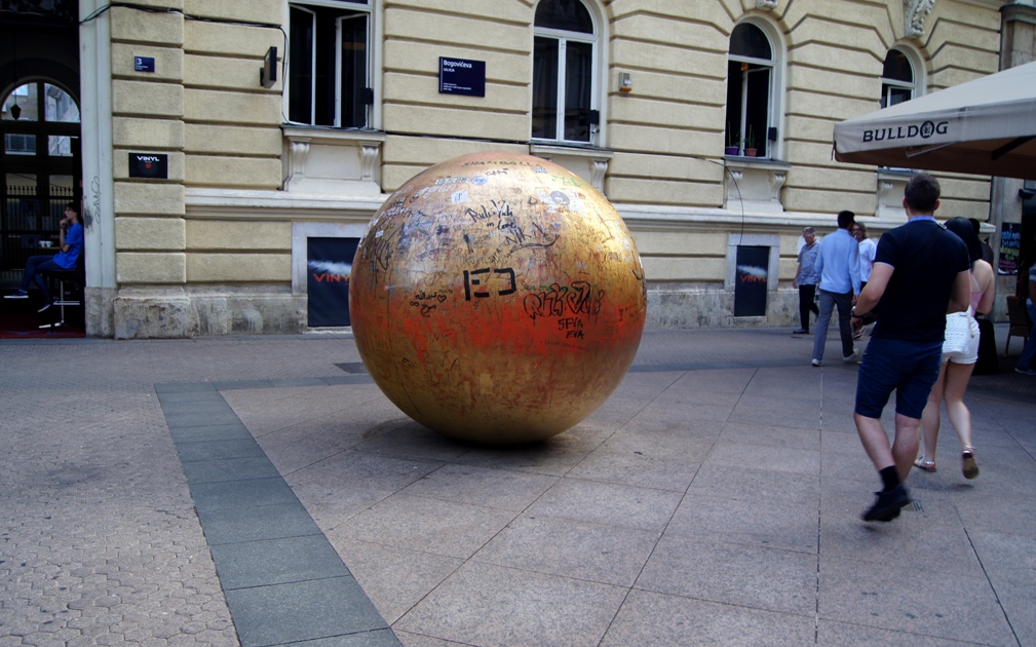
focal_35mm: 31
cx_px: 524
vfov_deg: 40.6
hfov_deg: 61.2
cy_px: 322
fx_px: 875
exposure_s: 1/40
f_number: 4
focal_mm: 20
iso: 100
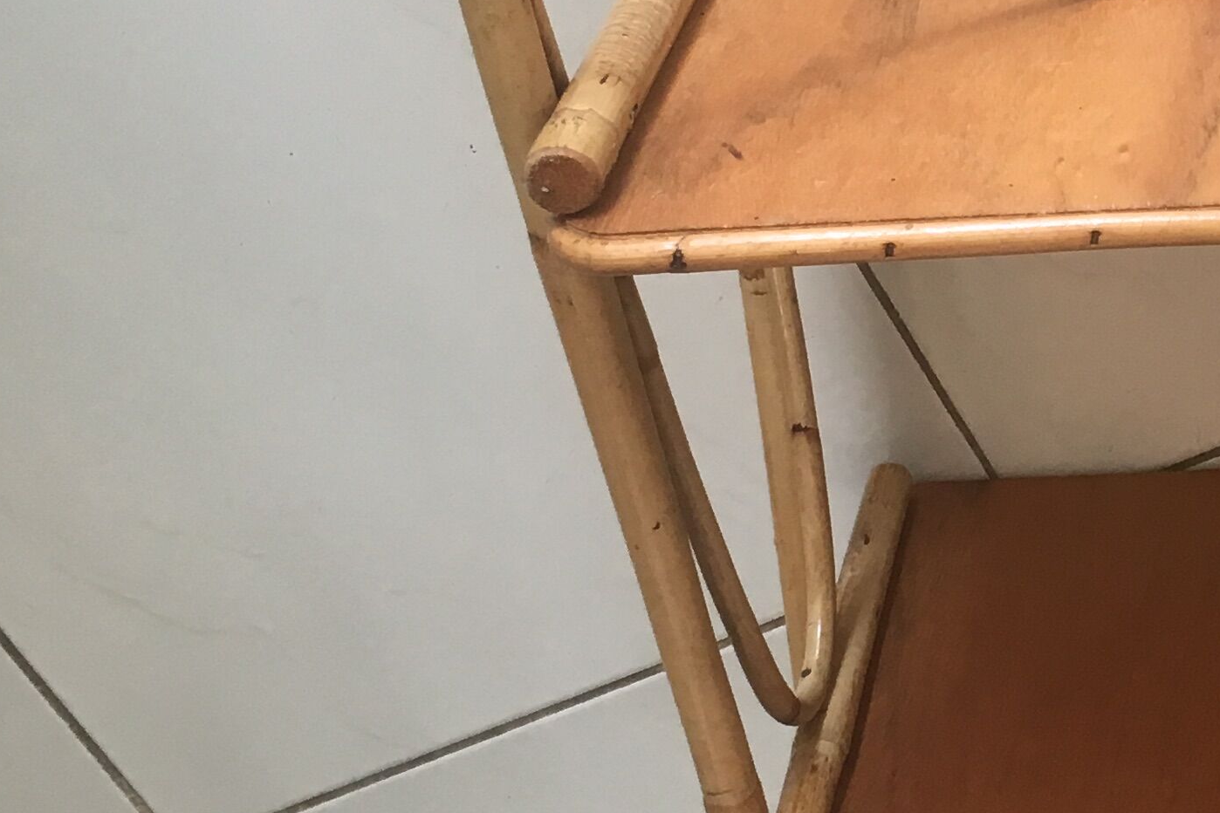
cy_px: 220
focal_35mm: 87
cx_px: 1314
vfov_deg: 15.6
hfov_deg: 22.2
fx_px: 2948
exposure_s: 1/33
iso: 40
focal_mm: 4.15
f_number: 2.2
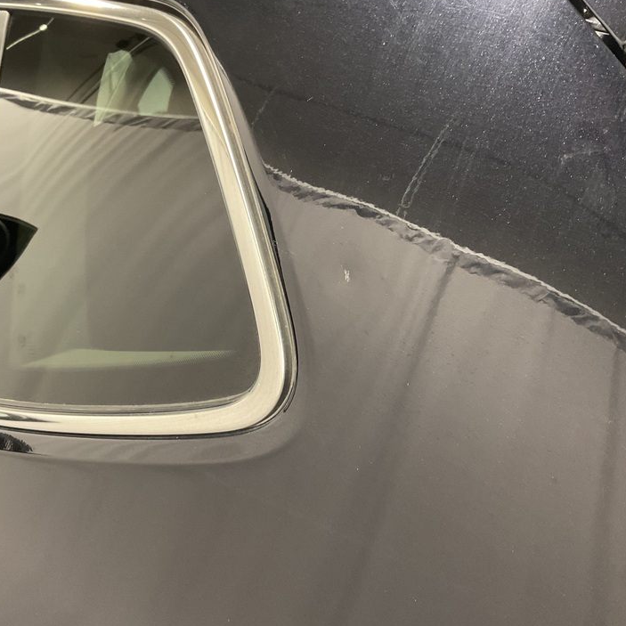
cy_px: 308
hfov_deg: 47.1
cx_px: 276
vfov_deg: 47.2
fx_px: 716
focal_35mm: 35
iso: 200
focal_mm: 3
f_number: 1.8
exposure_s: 1/33
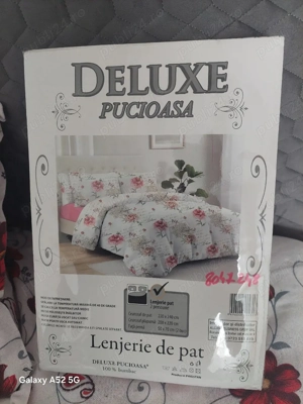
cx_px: 152
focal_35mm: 24
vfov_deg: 71.6
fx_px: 280
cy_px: 202
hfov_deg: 56.8
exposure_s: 1/50
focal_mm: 5.23
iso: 200
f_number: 1.8
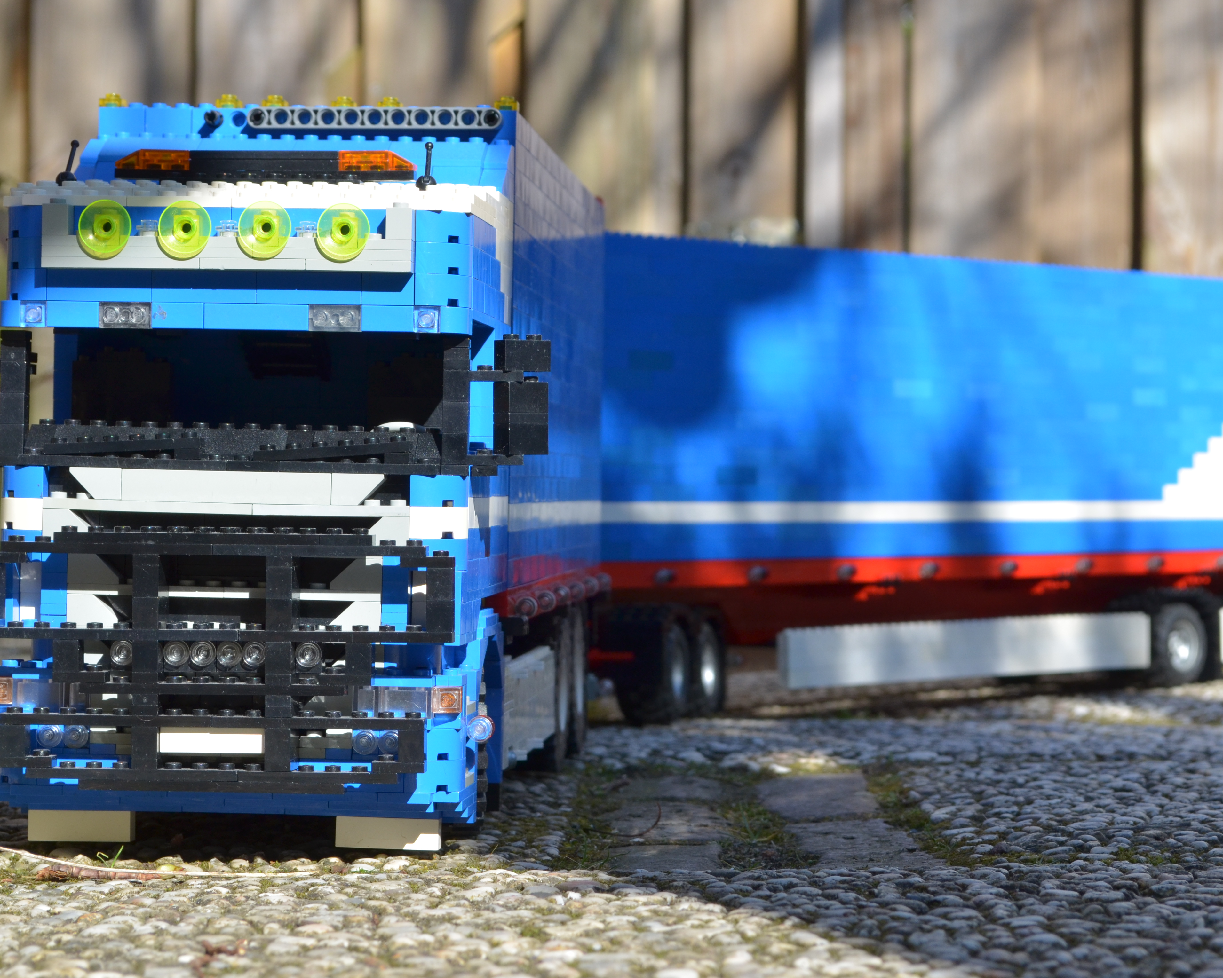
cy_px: 472
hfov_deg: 19.2
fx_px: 3605
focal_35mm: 100
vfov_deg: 15.5
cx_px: 707
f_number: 10
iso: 400
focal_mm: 55
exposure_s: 1/400
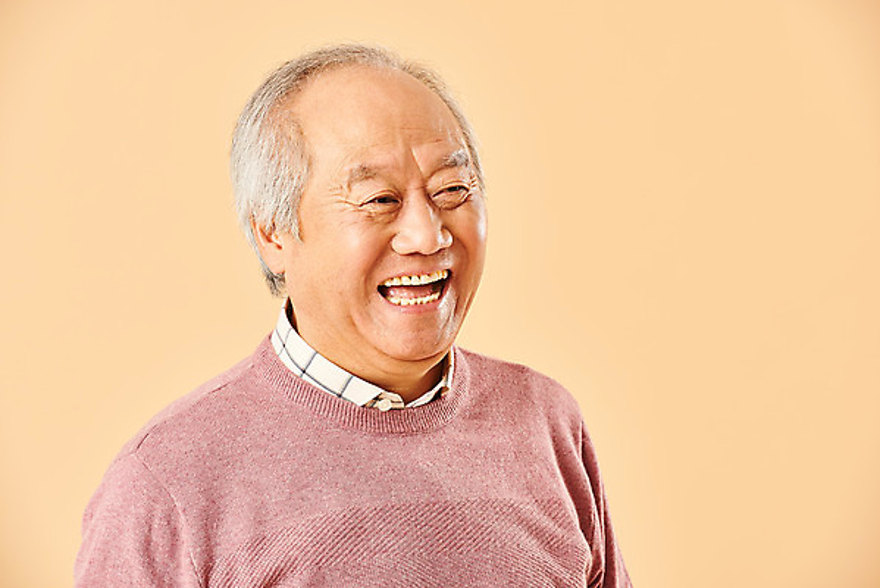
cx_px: 440
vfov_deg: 8.9
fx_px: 3791
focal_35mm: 155
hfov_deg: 13.2
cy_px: 294
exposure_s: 1/125
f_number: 8
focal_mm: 155
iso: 100
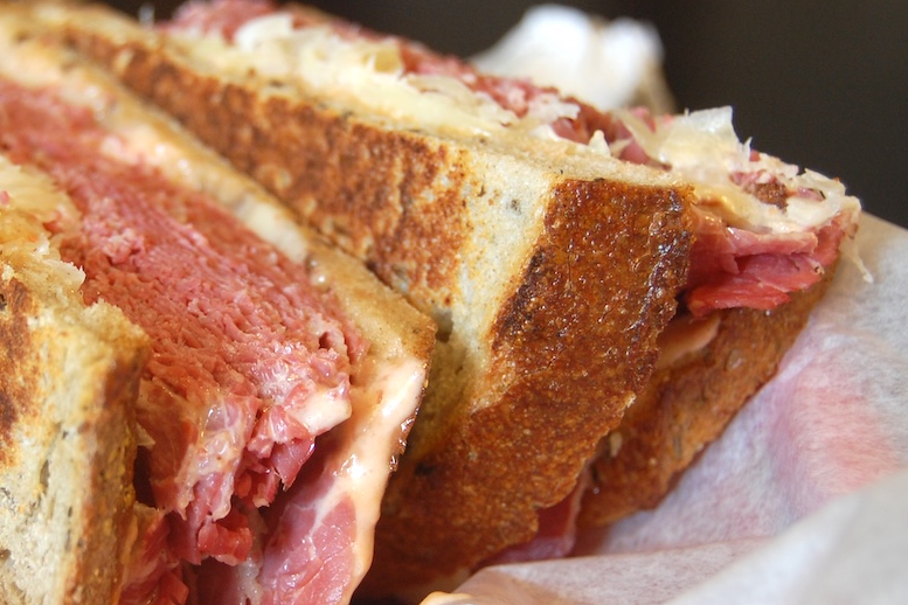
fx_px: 2219
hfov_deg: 22.9
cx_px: 238
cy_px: 329
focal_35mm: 88
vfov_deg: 15.5
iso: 500
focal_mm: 38
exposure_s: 1/30
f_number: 4.8
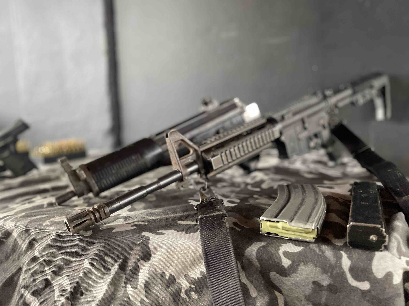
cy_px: 153
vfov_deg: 53.1
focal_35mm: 26
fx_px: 307
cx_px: 204
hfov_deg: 67.3
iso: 320
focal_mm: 4.2
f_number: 1.6
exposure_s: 1/60
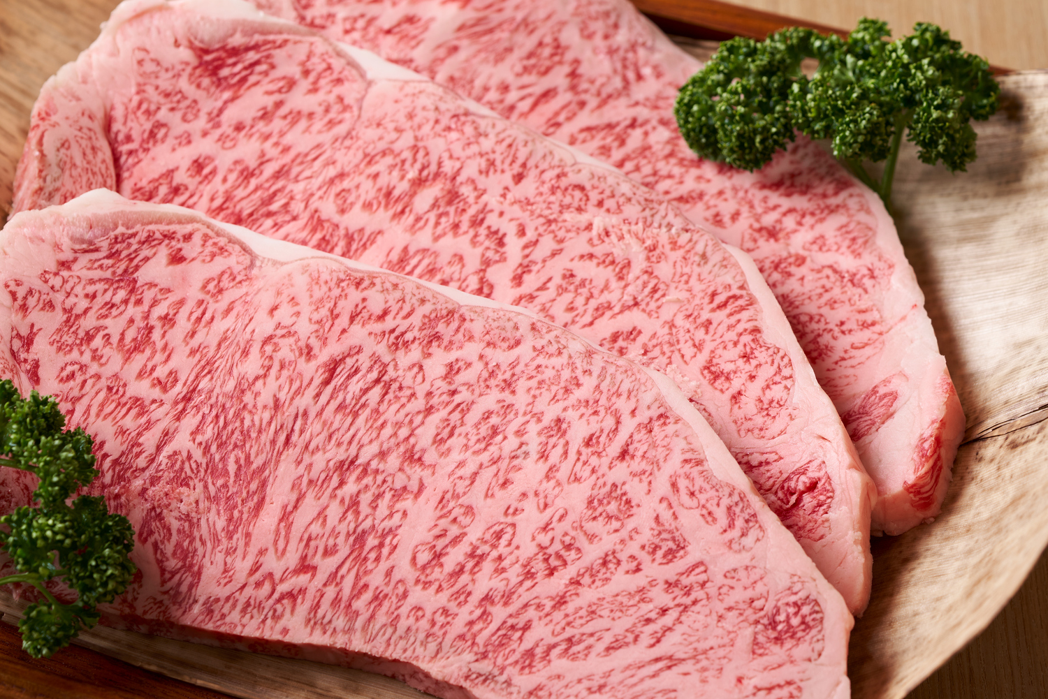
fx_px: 3494
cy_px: 308
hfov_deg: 17.1
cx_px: 455
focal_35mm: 120
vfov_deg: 11.4
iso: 100
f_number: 5.6
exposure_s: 1/125
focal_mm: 90
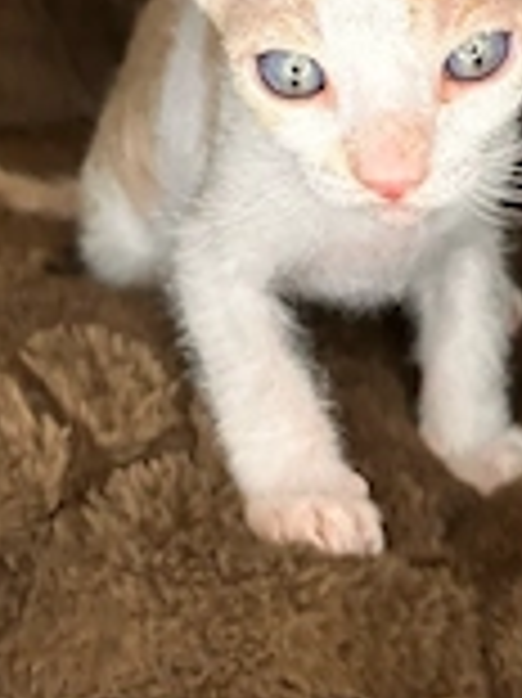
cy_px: 171
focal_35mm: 67
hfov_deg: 21.9
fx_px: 1349
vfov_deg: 28.5
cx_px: 252
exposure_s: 1/50
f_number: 1.5
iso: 250
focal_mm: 5.7
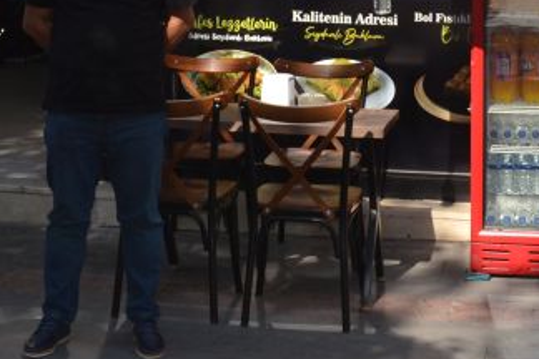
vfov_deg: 14.1
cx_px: 286
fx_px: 1347
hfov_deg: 22.6
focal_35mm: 90
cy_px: -198
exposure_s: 1/200
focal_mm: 18
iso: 100
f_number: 5.6
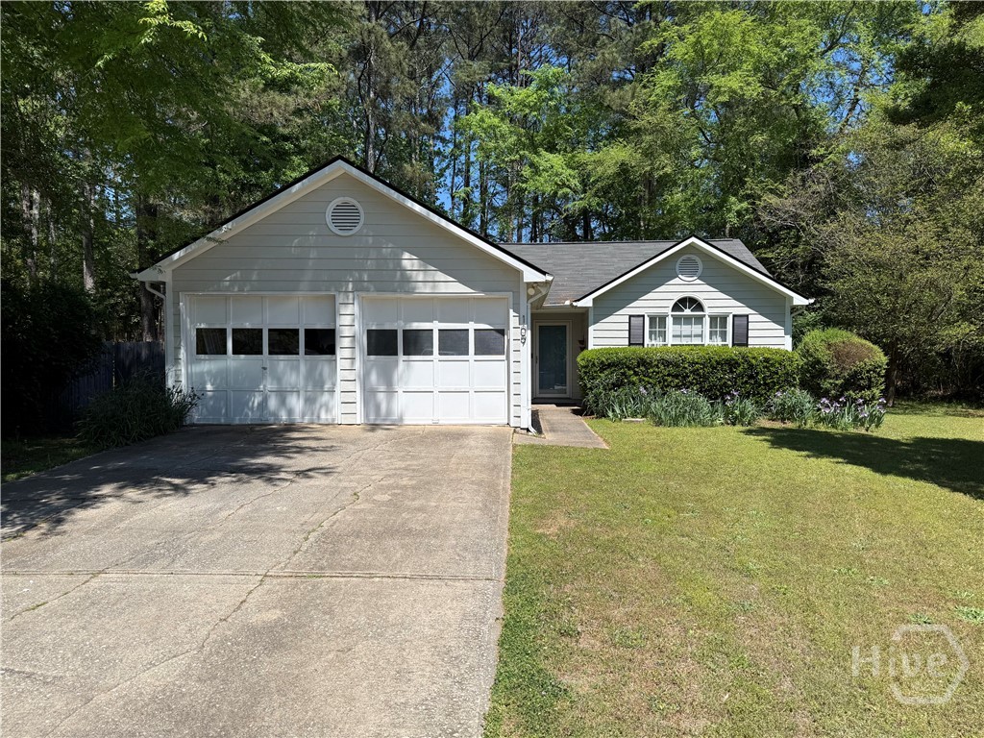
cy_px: 369
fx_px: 682
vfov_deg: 56.8
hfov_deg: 71.6
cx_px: 492
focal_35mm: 24
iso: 80
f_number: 1.78
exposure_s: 1/4405
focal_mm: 6.76
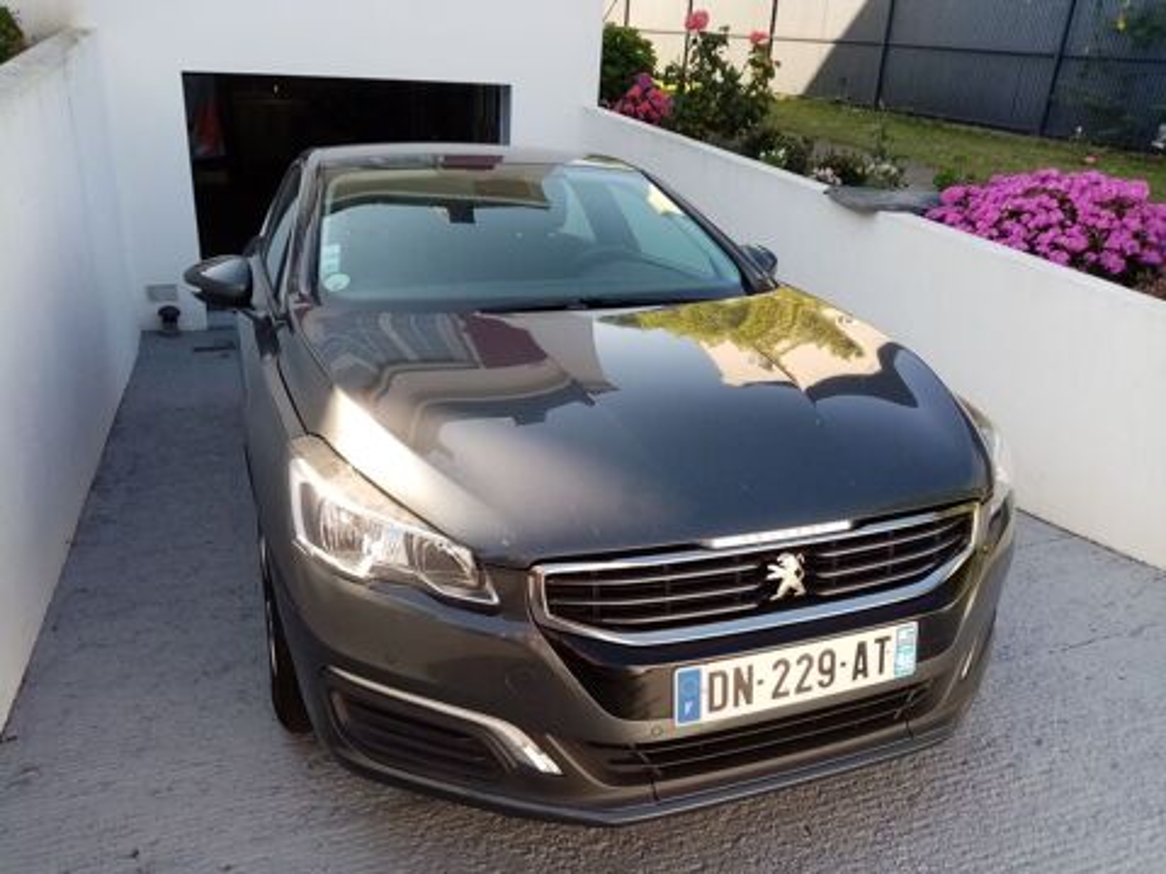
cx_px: 583
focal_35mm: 26
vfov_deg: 53.1
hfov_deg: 67.3
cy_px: 437
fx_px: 876
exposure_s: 1/304
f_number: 1.8
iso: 101
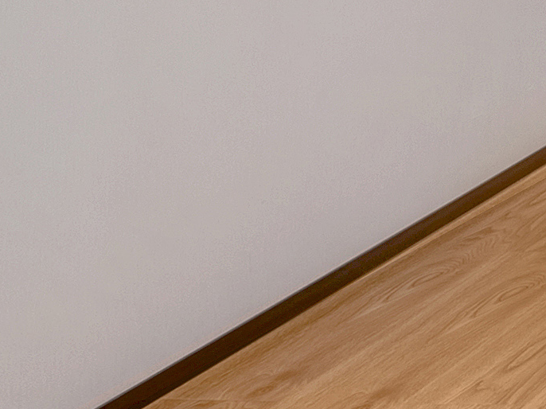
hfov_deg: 12.2
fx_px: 1593
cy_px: -460
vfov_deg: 12.5
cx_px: 1518
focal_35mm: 101
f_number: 7.1
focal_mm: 12
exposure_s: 1/2500
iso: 250
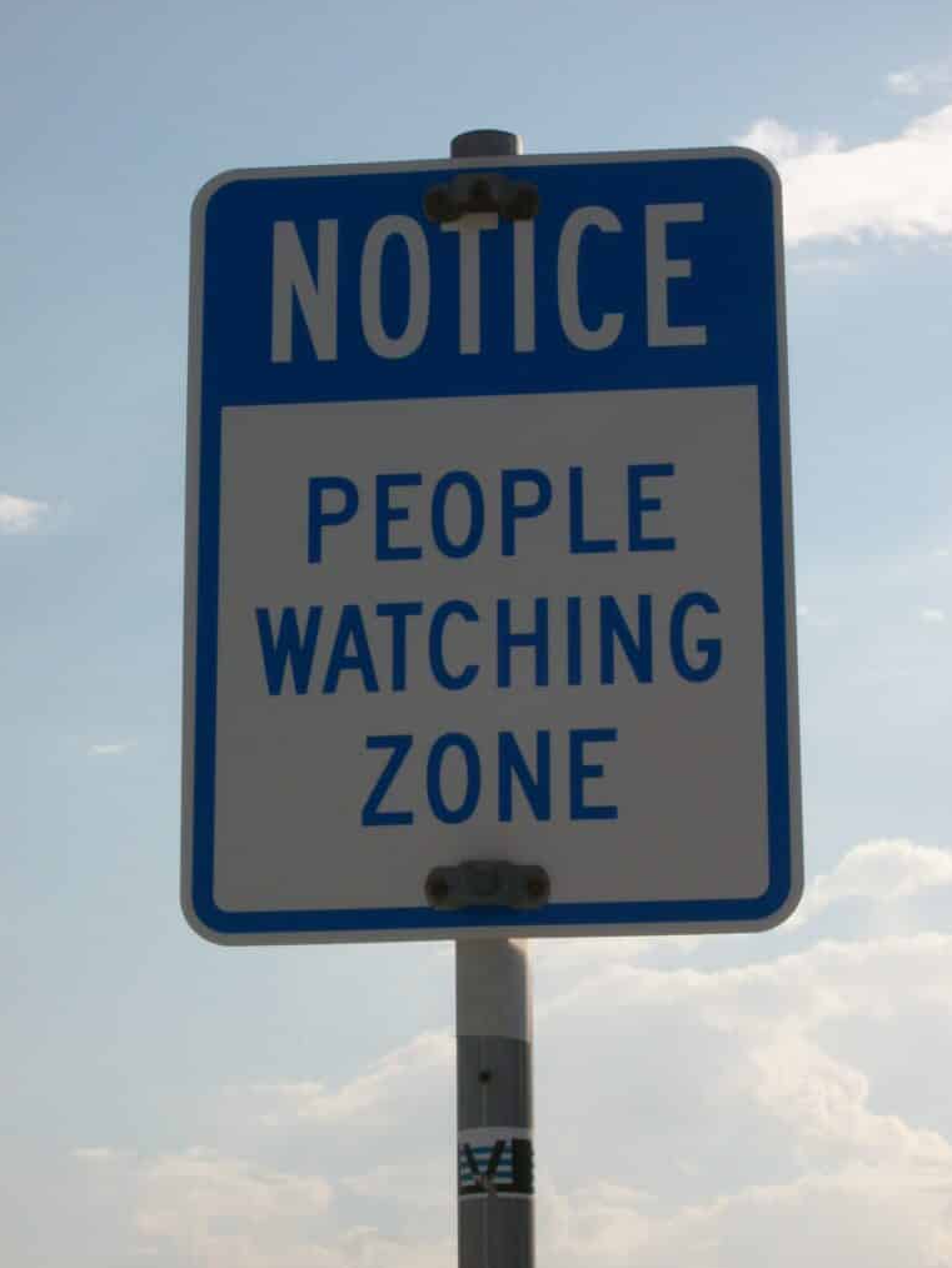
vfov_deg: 18.5
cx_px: 478
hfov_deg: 14.0
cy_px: 635
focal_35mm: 106
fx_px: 3885
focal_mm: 18.8
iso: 80
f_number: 10.3
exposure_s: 1/250
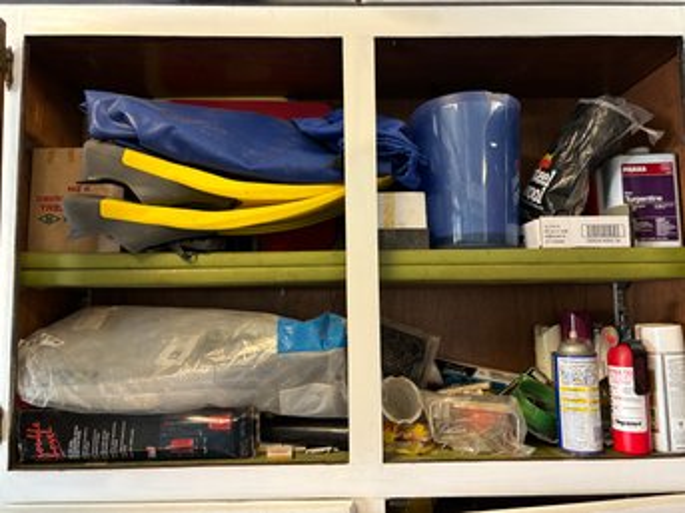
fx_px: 514
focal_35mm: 26
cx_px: 342
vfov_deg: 53.0
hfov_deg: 67.3
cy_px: 256
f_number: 1.6
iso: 320
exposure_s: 1/60
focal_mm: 5.96
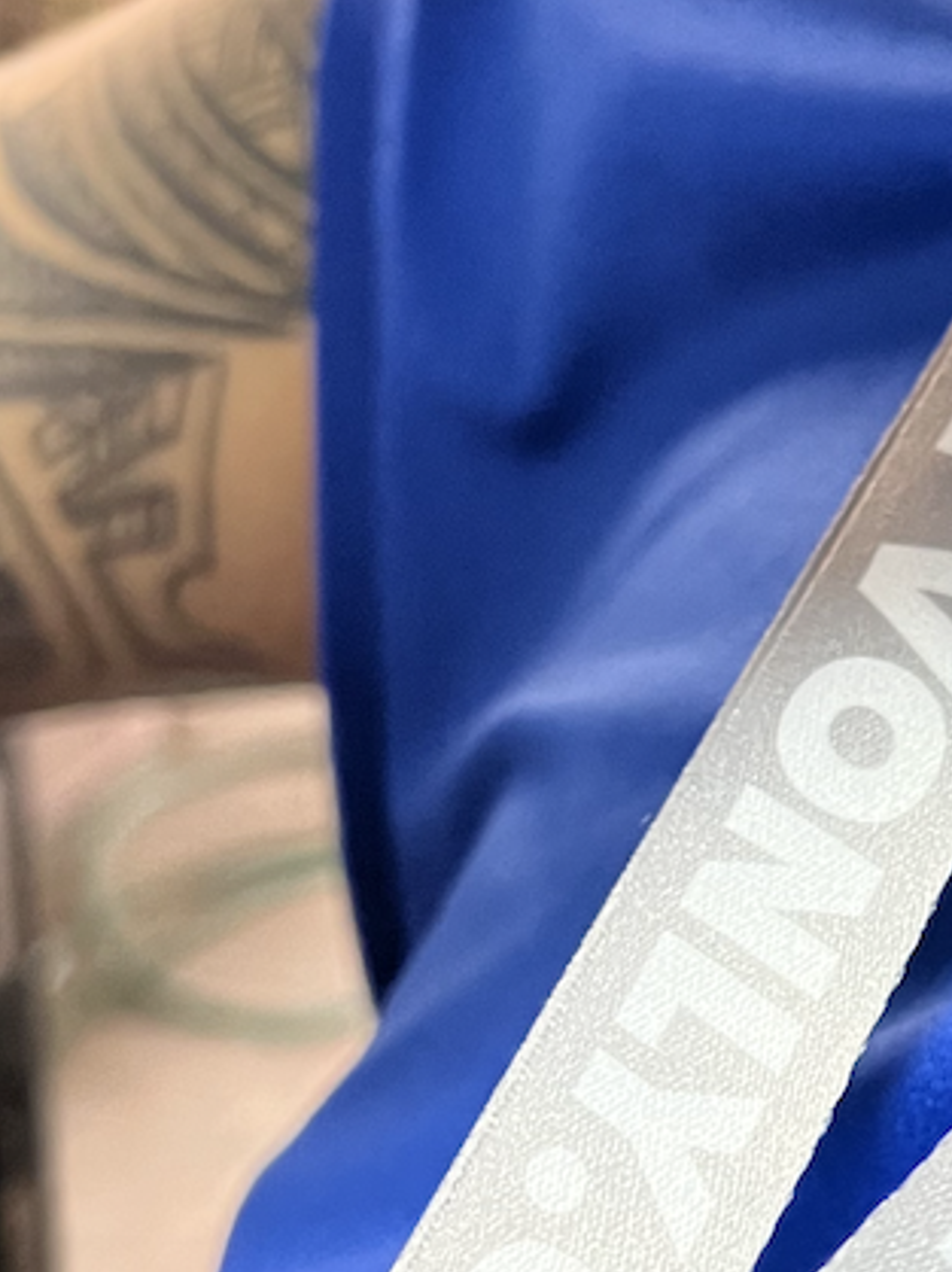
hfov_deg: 17.4
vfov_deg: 23.4
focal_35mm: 83
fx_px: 3047
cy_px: 890
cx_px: 922
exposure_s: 1/55
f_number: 1.5
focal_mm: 5.7
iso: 250
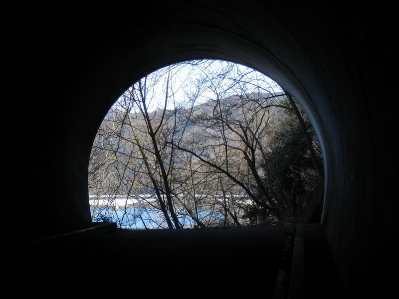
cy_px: 150
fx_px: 1337
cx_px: 200
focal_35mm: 116
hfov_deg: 17.0
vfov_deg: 12.8
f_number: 5.2
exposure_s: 1/160
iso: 80
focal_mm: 20.9
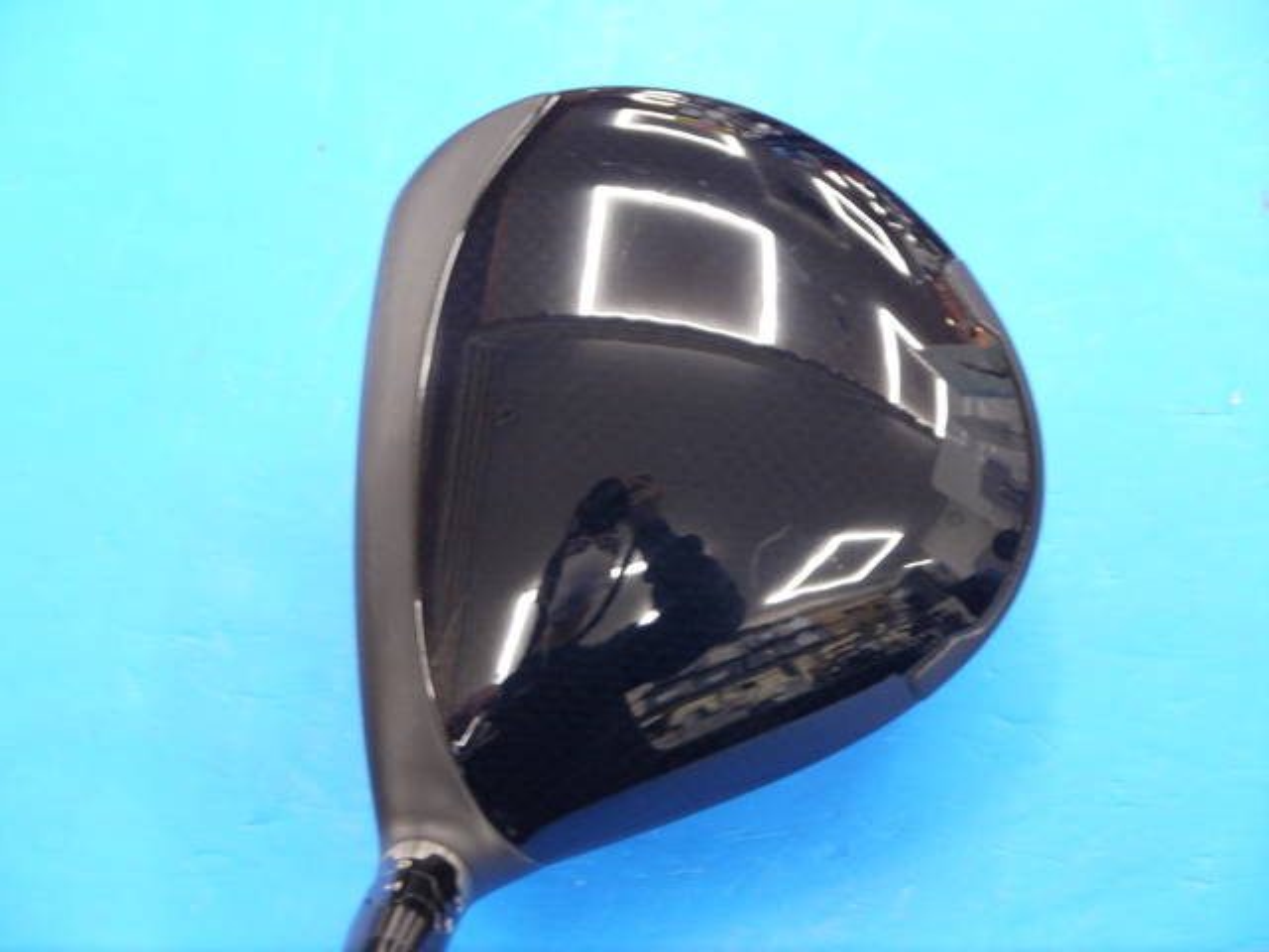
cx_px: 634
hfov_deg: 23.3
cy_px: 476
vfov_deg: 17.6
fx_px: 3079
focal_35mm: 84
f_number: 5.6
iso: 800
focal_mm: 42
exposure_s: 1/50
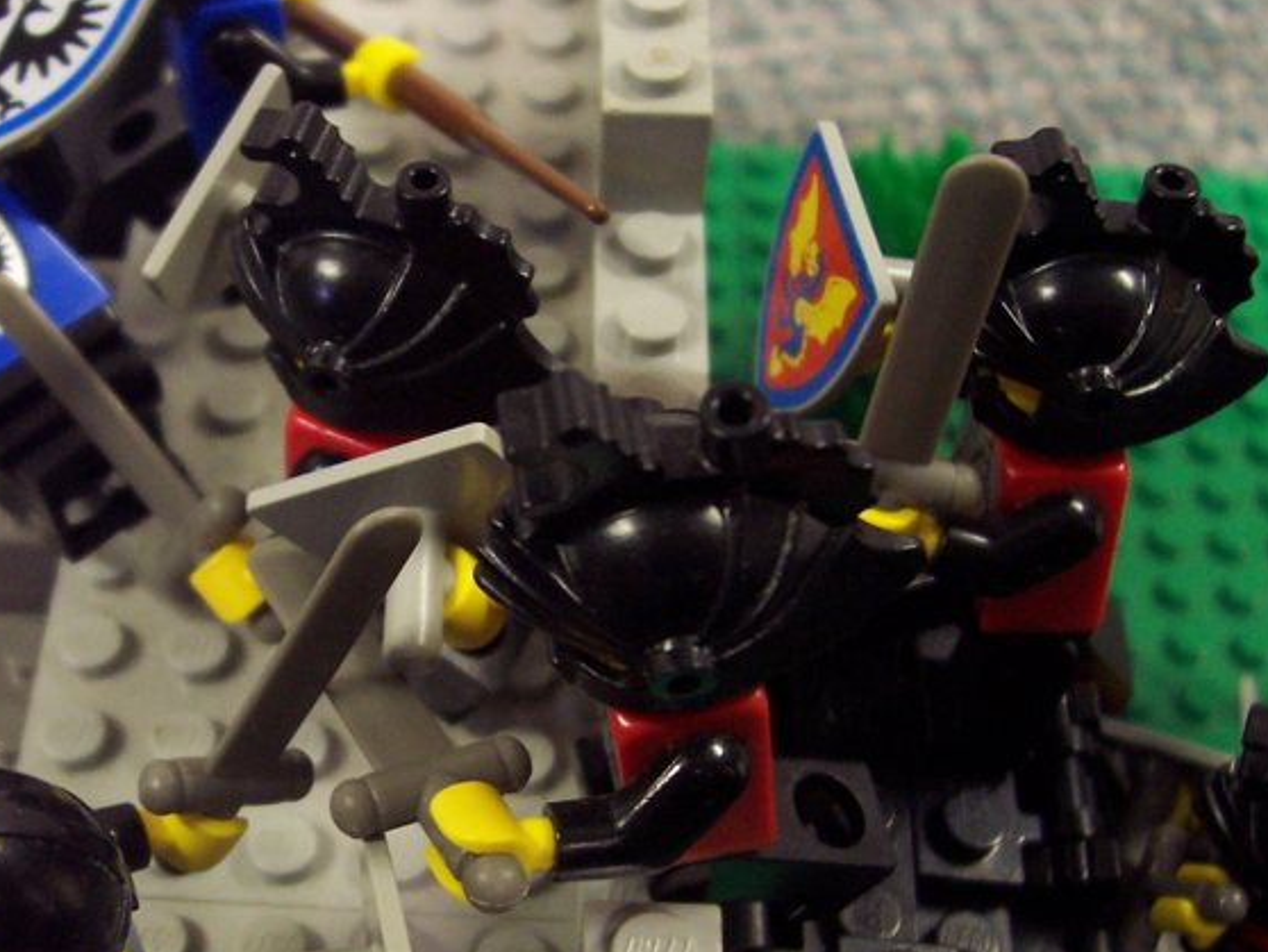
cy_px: 600
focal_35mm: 53
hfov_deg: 35.7
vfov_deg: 27.4
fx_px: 1942
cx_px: 407
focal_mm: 5.6
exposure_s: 1/8
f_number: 2.8
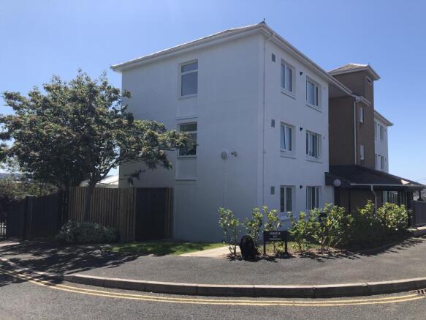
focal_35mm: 28
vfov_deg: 49.7
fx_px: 345
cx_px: 213
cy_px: 160
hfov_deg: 63.5
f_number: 1.8
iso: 20
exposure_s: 1/1600
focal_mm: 3.99
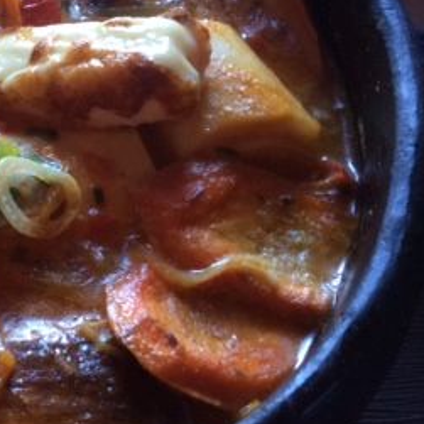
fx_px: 998
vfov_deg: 23.9
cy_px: 147
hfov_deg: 22.0
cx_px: -101
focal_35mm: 72
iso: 80
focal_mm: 3.3
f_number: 2.4
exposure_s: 1/24
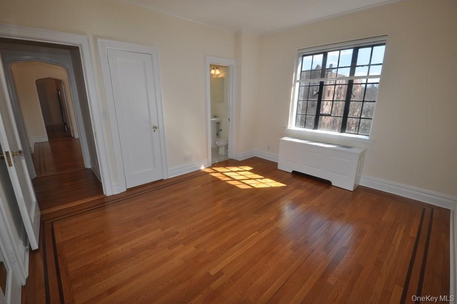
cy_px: 152
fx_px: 190
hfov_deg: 100.5
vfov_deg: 77.2
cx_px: 228
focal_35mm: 15
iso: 200
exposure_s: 1/200
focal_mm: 10
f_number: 6.3
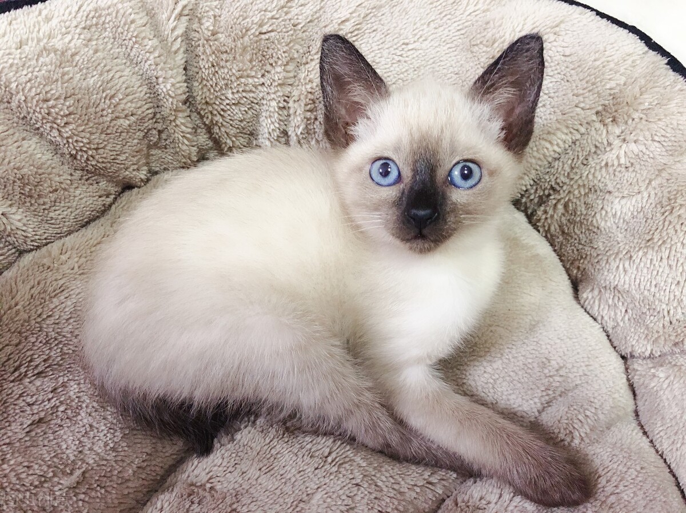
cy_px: 256
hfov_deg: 63.5
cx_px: 343
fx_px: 554
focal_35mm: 28
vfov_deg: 49.7
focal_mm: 4
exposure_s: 1/14
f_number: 1.8
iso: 160
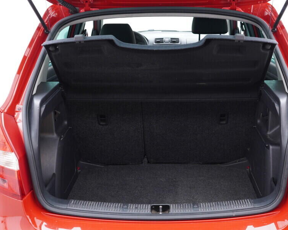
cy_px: 107
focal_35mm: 46
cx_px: 168
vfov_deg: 32.7
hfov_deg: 40.2
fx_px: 392
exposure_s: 1/40
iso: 320
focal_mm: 24
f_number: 2.8
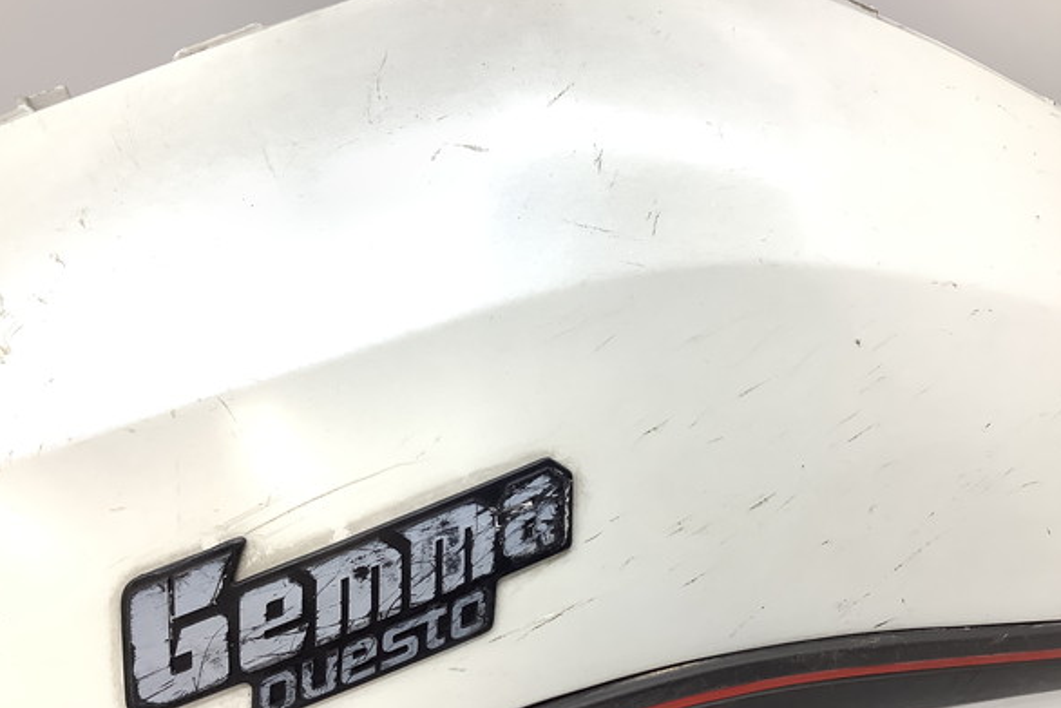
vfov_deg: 40.0
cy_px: 382
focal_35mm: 33
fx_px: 973
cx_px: 525
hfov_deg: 57.2
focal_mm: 3.3
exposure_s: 1/120
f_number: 2.4
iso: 100
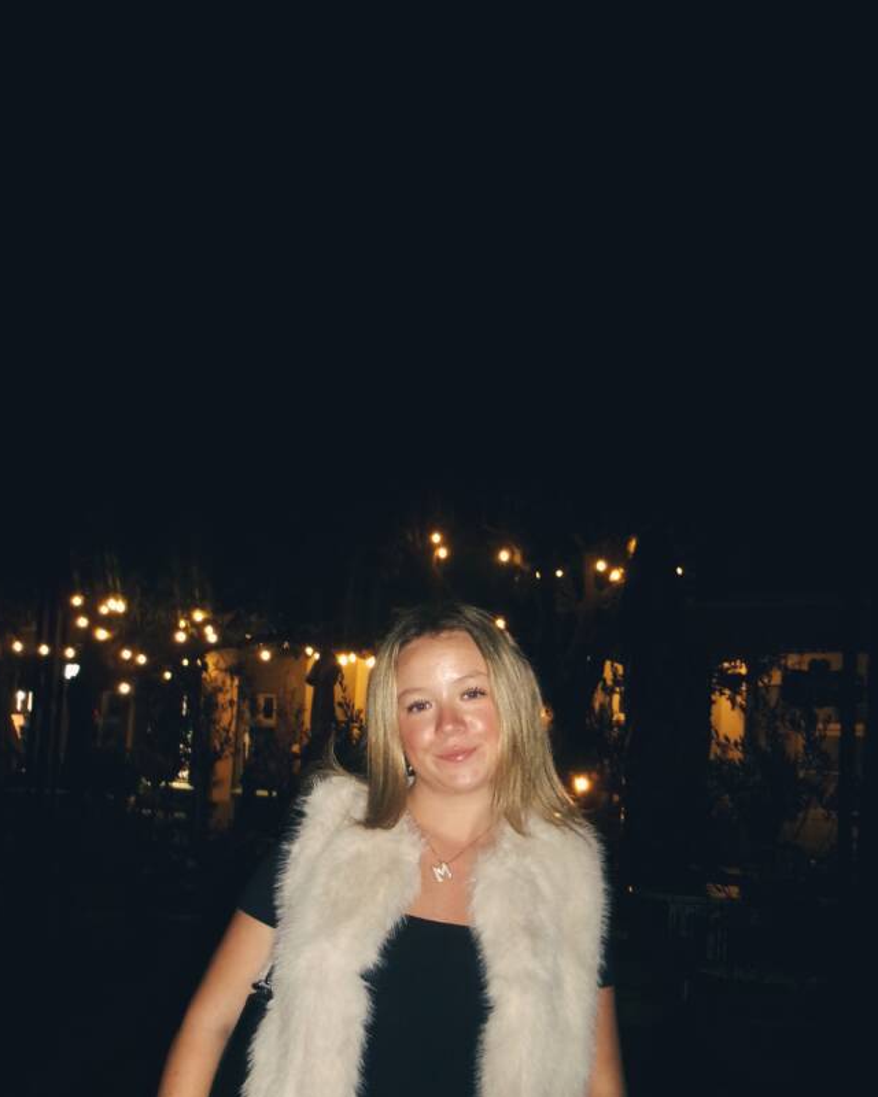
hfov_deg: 42.2
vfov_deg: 51.0
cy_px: 687
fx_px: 1137
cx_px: 399
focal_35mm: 35
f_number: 3.9
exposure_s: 1/34
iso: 400
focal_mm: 5.1
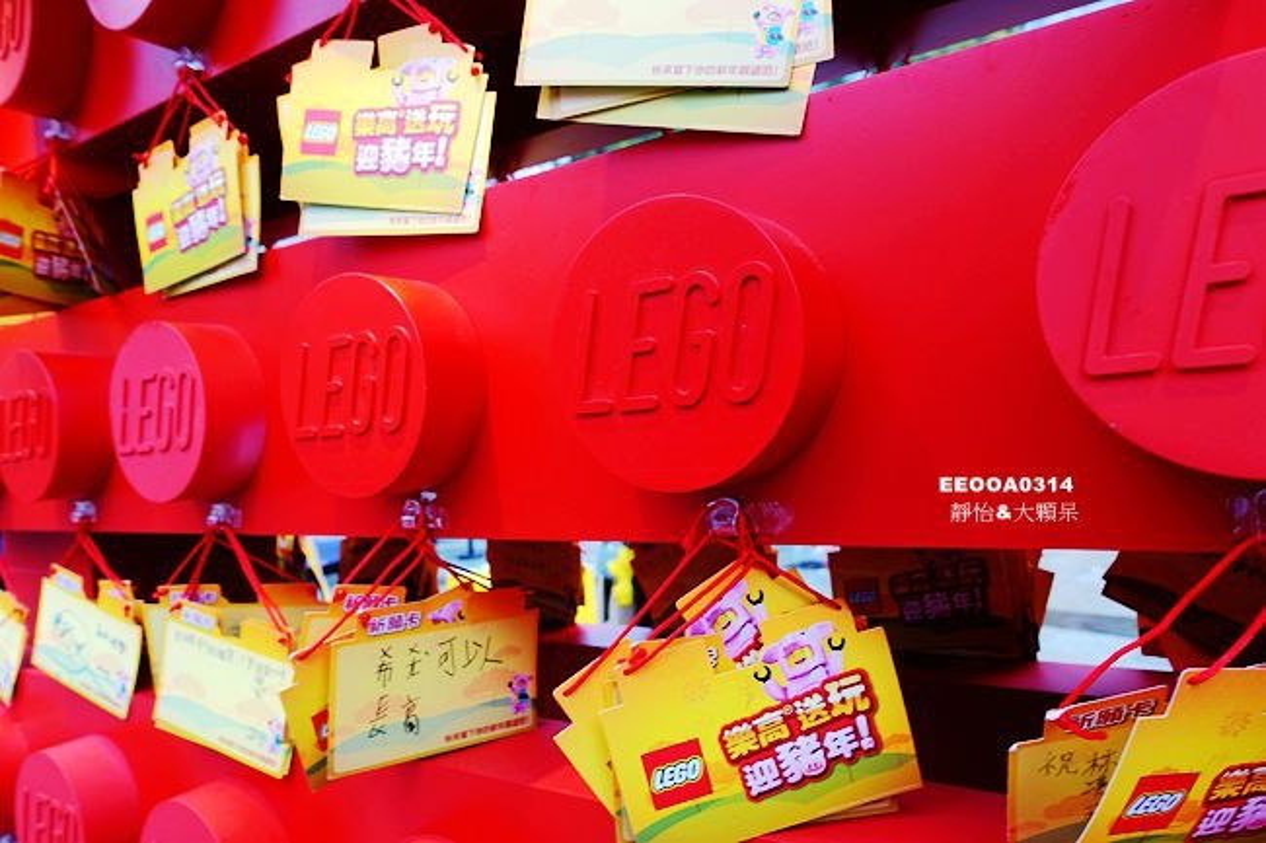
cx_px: 633
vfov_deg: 53.1
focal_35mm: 24
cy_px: 422
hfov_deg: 73.8
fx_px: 844
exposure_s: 1/40
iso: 125
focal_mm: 8.8
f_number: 2.8
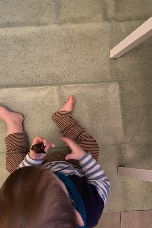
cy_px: 117
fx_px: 177
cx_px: 70
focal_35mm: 28
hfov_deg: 46.4
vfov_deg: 65.5
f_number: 1.8
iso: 800
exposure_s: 1/20
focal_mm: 4.25
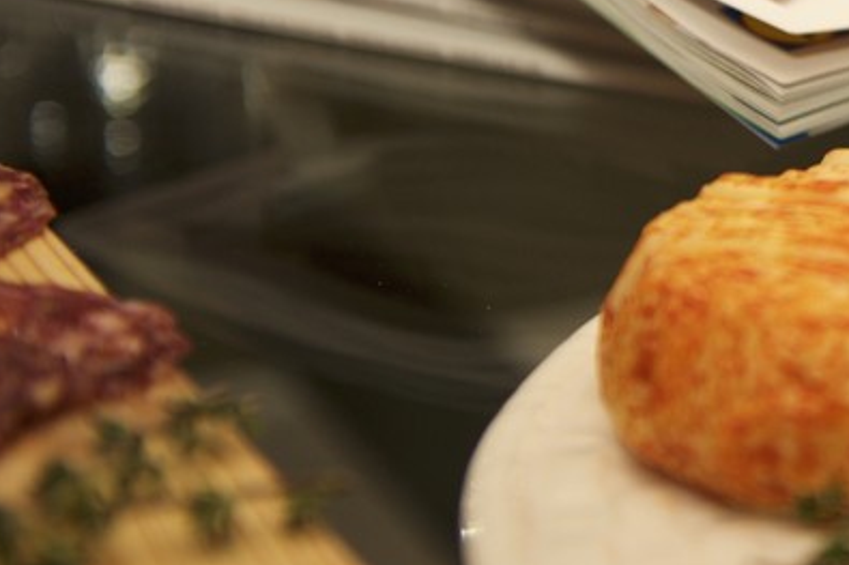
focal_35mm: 146
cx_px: 1341
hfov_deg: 13.2
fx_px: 3442
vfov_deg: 9.3
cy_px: -116
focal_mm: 45
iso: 200
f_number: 3.2
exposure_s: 1/250
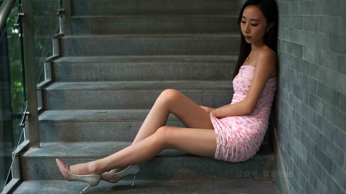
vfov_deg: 22.6
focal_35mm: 53
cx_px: 173
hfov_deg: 39.2
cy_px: 98
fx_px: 486
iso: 3200
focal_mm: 50
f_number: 1.8
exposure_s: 1/800
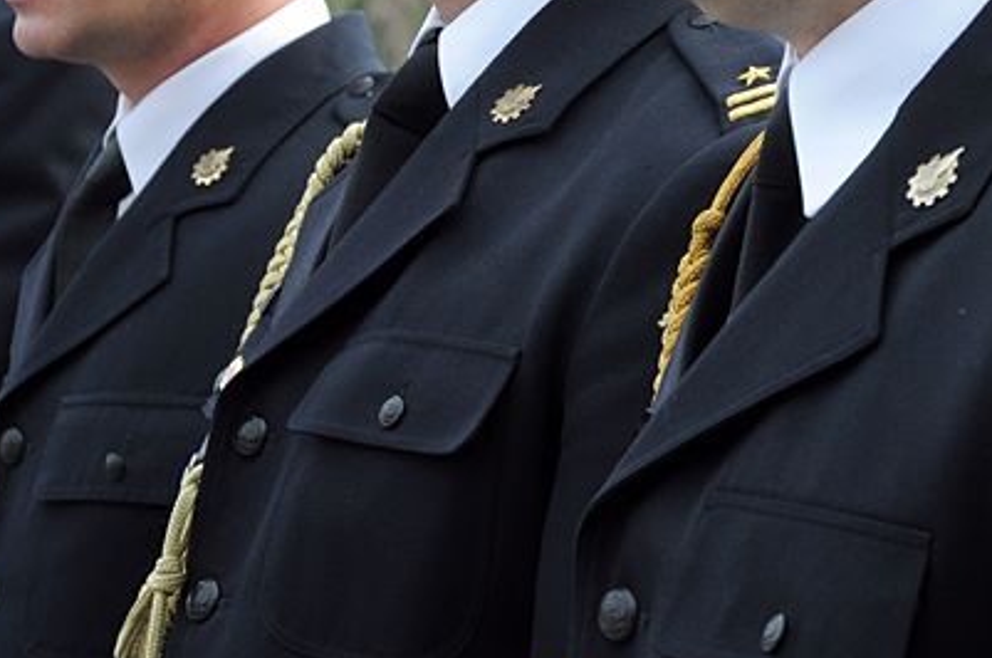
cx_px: 782
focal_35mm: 210
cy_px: 33
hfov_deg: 9.8
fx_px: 5777
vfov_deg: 6.5
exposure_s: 1/500
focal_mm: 66
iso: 500
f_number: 5.6
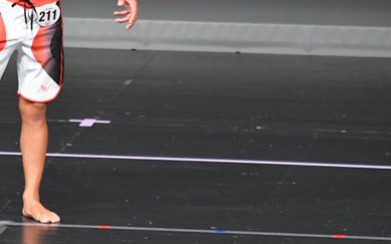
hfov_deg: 2.8
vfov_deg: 1.7
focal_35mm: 761
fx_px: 8108
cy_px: 16
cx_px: 22
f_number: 5.6
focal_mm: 250
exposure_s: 1/400
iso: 5000
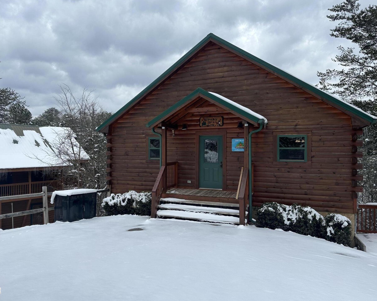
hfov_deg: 66.0
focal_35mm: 26
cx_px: 177
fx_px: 290
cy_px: 148
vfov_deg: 54.9
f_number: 1.78
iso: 80
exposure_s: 1/1212
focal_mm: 6.86
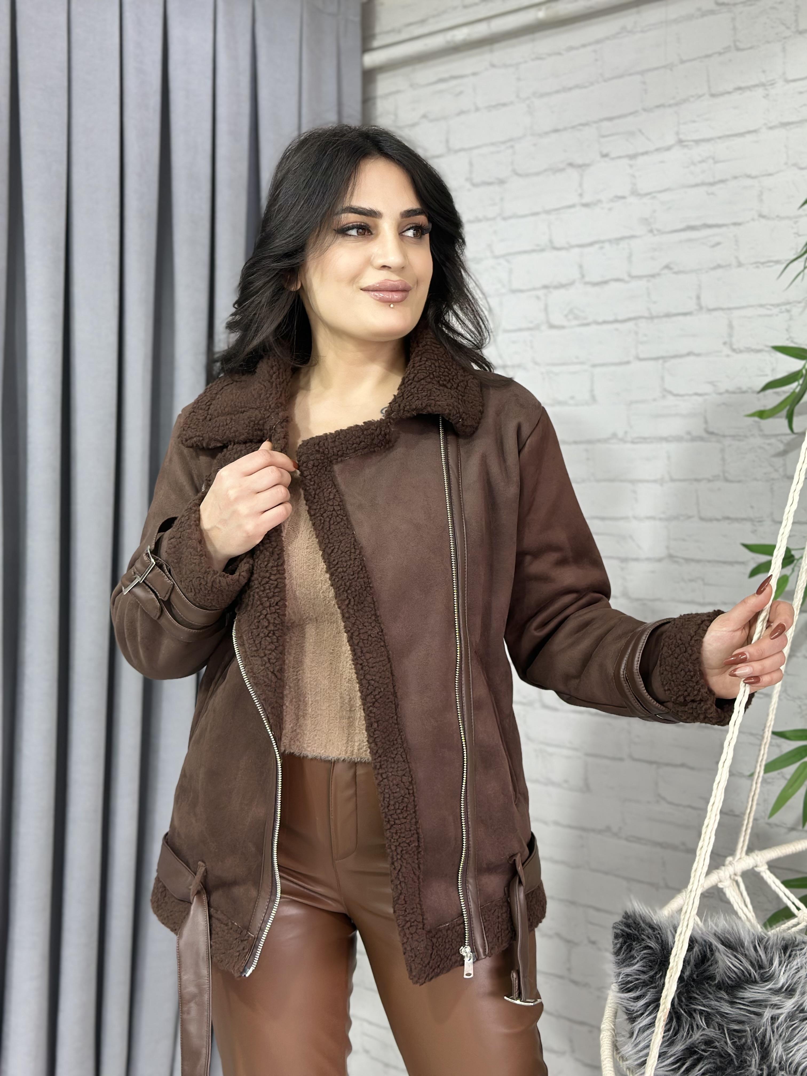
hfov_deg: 30.3
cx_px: 404
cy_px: 538
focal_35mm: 48
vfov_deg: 39.7
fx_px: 1492
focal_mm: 6.86
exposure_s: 1/100
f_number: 1.78
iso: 100
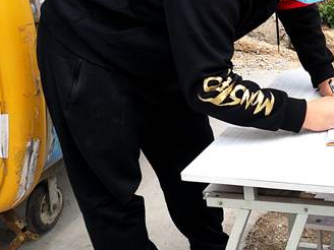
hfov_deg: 25.7
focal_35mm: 70
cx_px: 366
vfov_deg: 20.7
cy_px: 37
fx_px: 675
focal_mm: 3.95
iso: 50
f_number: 1.8
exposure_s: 1/1381
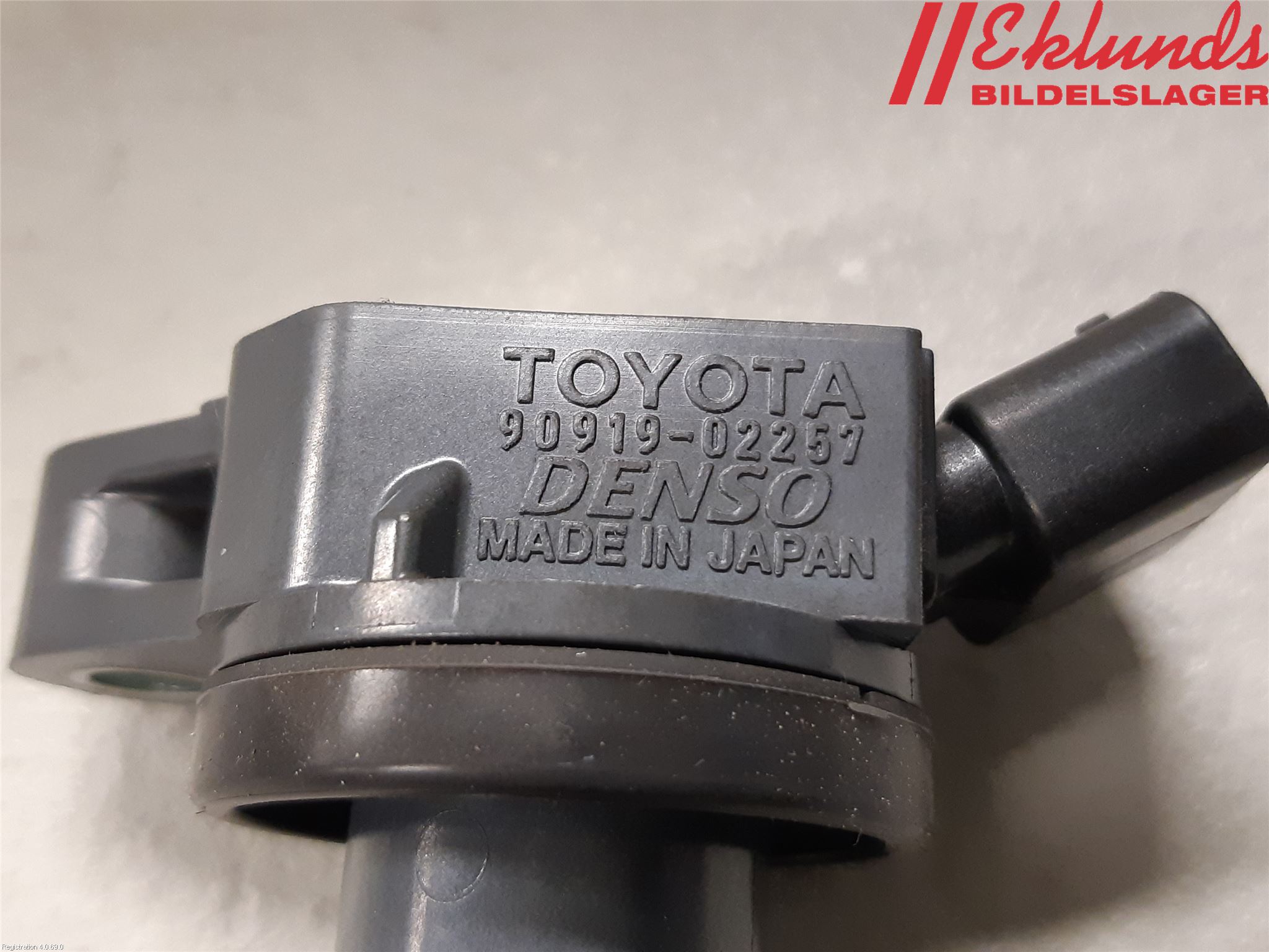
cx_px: 634
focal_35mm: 26
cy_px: 476
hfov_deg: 67.3
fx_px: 953
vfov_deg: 53.1
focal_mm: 3.93
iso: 250
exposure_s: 1/50
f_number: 1.7
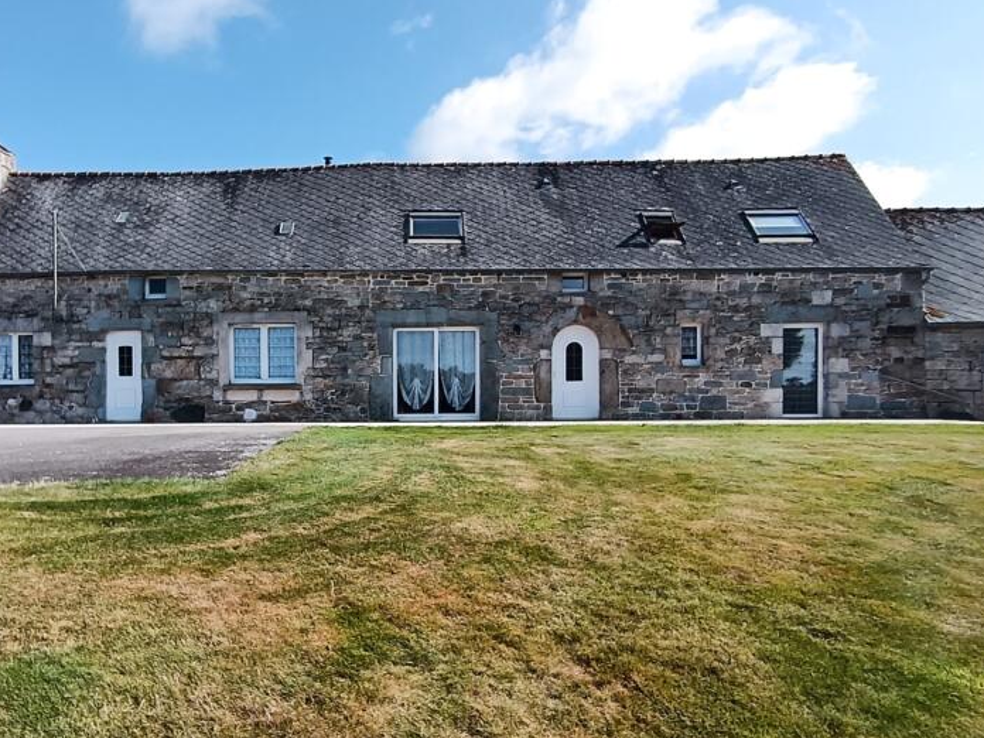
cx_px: 370
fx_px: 711
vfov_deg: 54.6
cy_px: 426
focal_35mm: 25
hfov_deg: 68.3
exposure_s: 1/933
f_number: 2.2
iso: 103
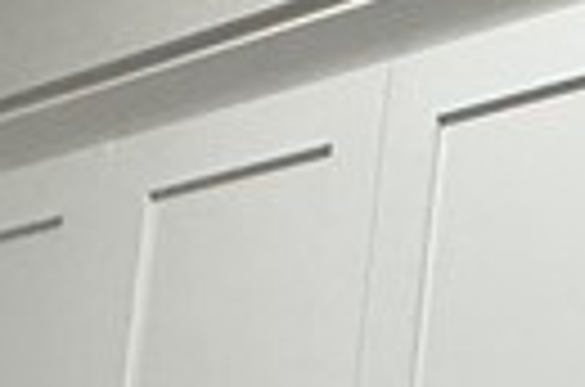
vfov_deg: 10.5
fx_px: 1864
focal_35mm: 115
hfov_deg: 15.3
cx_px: 1071
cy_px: 855
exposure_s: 1/120
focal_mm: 2.22
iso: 250
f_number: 2.2
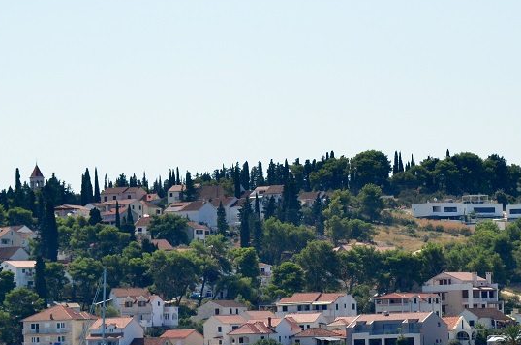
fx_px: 2815
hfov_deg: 10.5
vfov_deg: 7.0
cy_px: 199
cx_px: 471
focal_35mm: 195
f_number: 4.5
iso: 800
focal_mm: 70
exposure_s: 1/8000
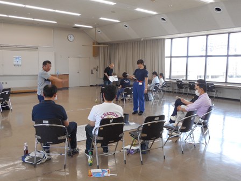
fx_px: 237
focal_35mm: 34
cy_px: 90
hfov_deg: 54.0
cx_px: 120
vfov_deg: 41.8
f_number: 4.2
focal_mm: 6
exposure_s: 1/30
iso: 140
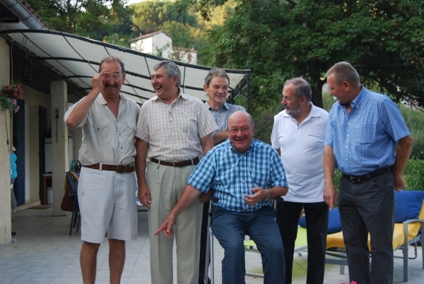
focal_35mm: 51
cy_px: 142
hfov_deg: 38.8
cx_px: 212
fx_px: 602
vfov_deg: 26.6
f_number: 5
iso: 200
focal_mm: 34
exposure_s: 1/100
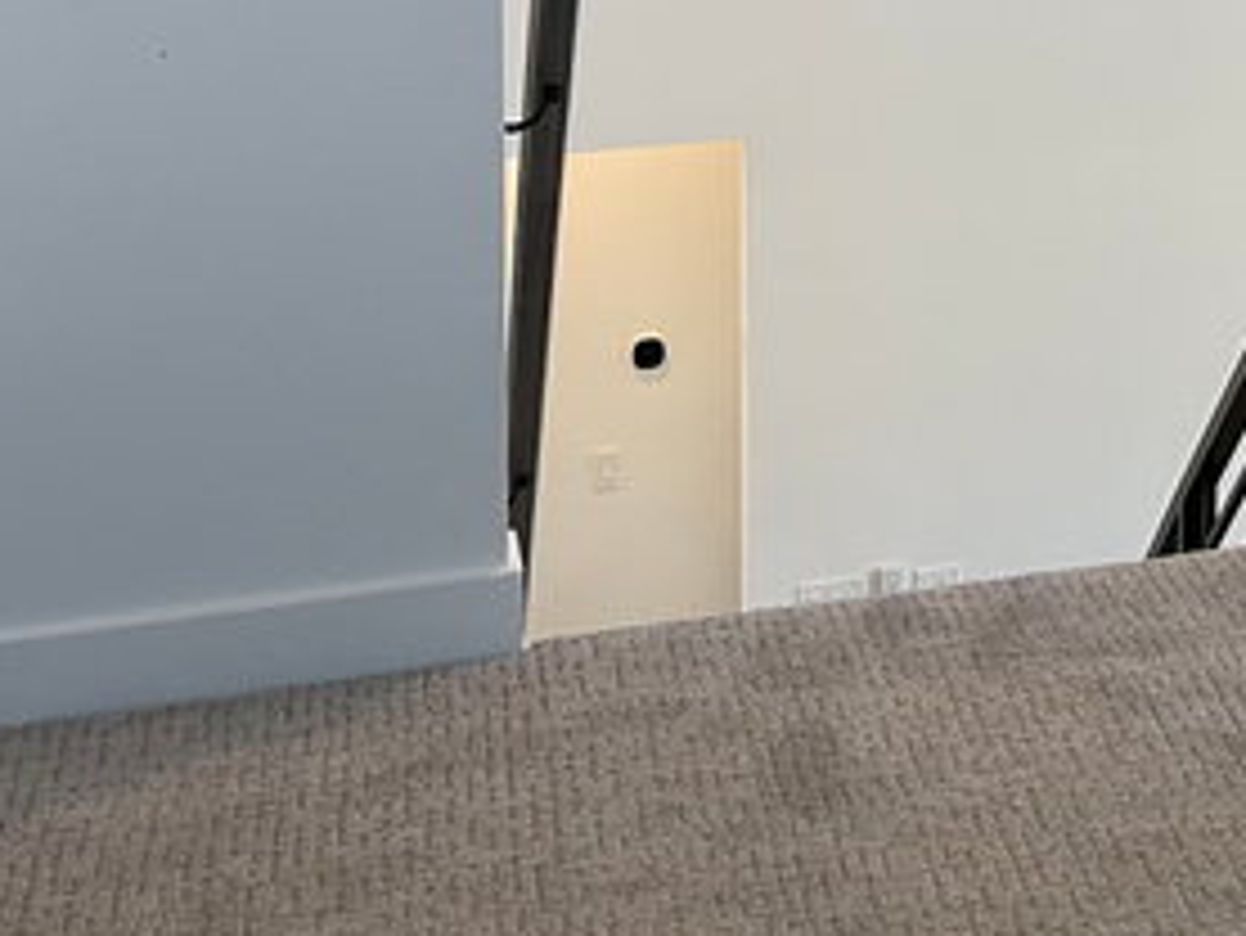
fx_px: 3457
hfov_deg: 18.3
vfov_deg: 14.1
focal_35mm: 96
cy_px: -621
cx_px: 1822
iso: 100
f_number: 1.5
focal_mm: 5.7
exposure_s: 1/120
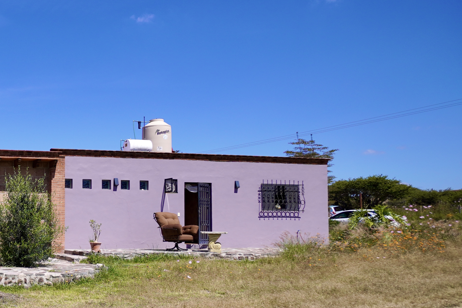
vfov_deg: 34.6
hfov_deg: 42.3
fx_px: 490
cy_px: 205
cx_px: -19
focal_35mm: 38
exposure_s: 1/2000
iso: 100
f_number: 2.8
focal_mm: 11
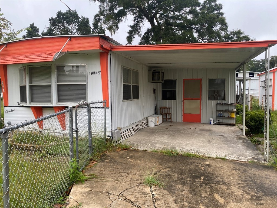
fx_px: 208
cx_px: 138
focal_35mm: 26
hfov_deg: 67.3
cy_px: 104
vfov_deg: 53.1
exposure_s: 1/136
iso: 32
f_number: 1.8
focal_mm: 4.25
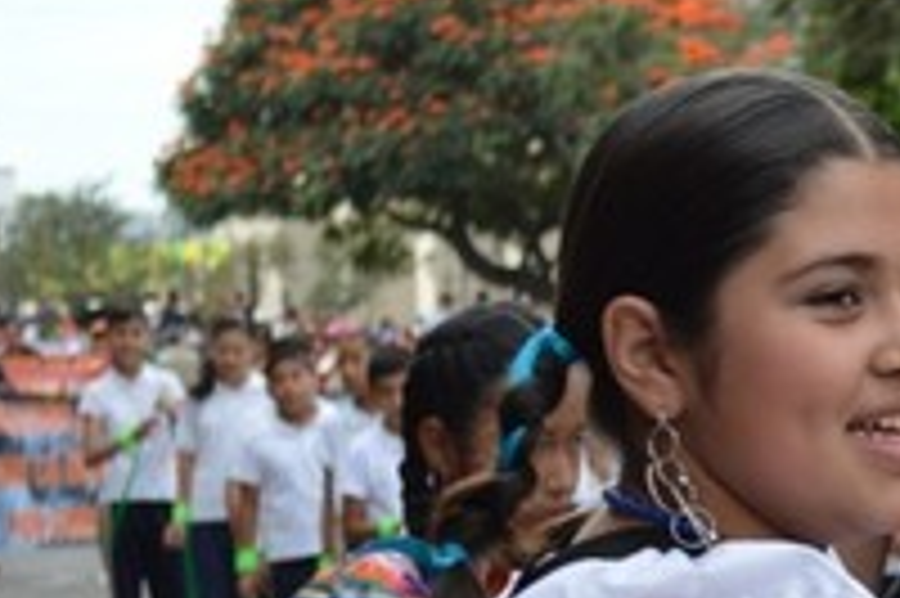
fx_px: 4796
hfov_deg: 10.3
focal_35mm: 192
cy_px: 459
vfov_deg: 7.1
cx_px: 1408
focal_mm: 40
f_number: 5.6
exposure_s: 1/125
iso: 100
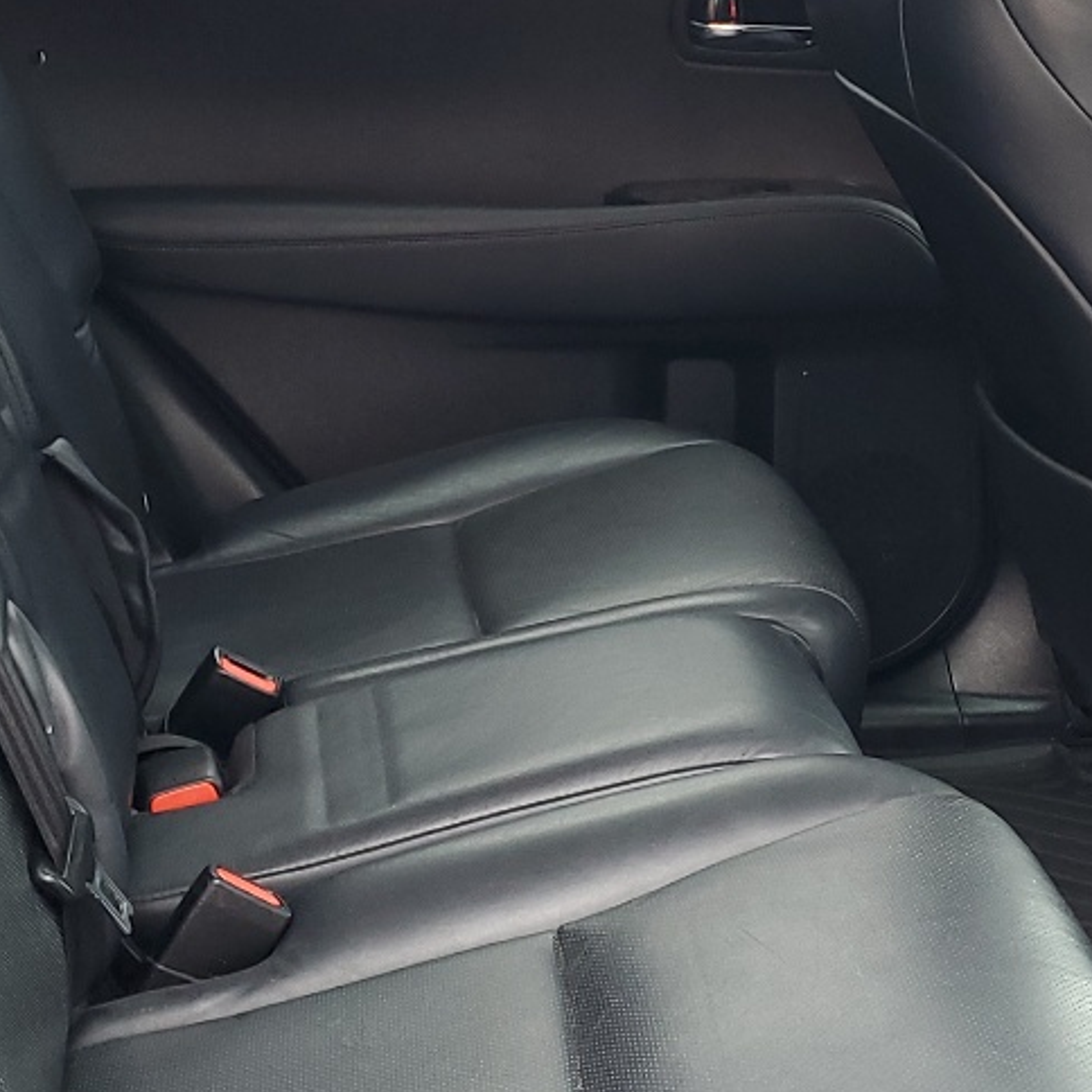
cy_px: 521
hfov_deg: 22.6
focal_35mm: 76
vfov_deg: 22.8
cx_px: 810
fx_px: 2712
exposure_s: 1/60.2
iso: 68
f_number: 1.5
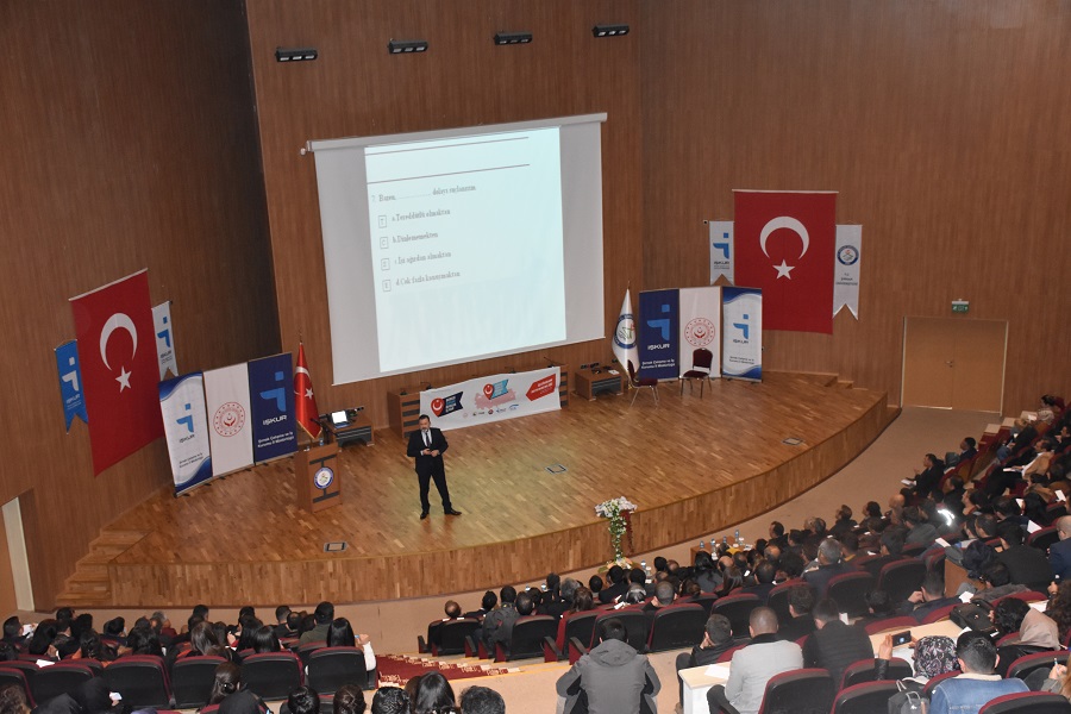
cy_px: 357
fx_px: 1428
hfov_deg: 41.1
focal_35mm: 48
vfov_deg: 28.1
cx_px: 536
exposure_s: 1/60
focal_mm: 32
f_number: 4
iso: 2200
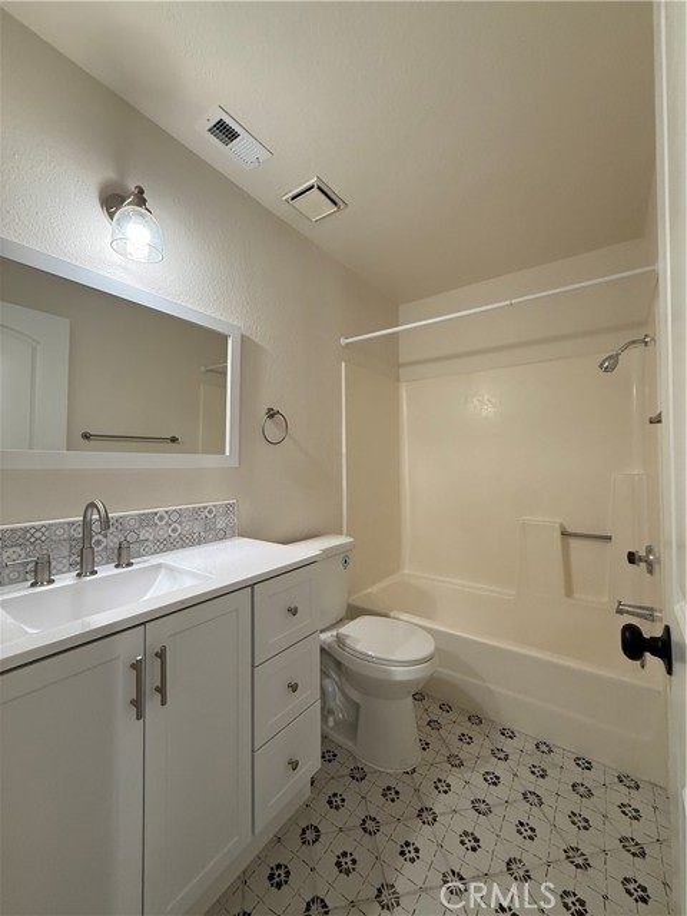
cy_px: 458
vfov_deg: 102.1
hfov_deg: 85.7
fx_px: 370
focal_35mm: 14
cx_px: 344
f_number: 2.2
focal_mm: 2.22
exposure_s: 1/120
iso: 320
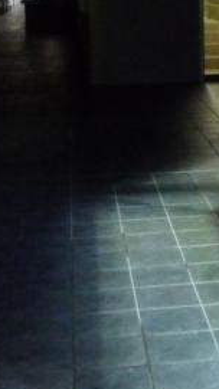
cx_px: 256
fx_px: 898
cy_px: 59
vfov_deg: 23.9
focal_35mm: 87
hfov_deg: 13.6
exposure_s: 1/25
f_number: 2.8
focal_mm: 4.8
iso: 800
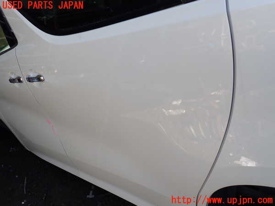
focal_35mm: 30
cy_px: 103
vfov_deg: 46.8
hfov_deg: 60.0
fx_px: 238
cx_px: 138
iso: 100
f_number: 3.2
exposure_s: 1/320
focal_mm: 5.4
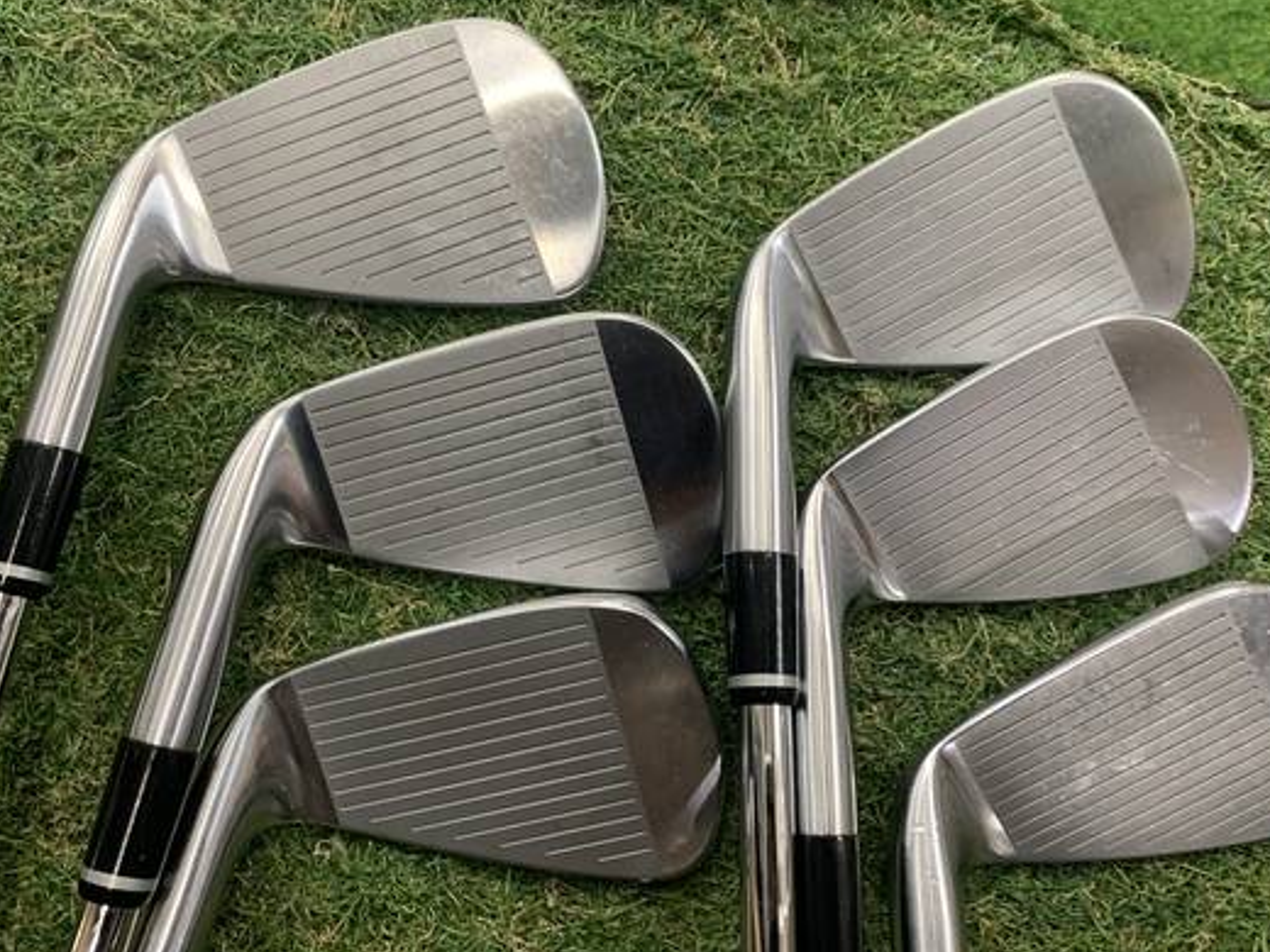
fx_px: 1174
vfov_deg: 44.1
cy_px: 413
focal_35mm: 32
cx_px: 642
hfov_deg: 56.8
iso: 160
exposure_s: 1/60
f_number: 1.8
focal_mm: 4.25
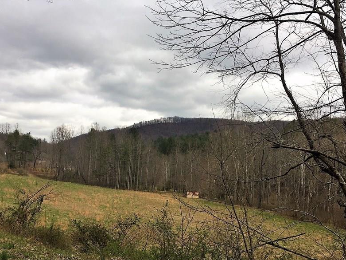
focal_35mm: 38
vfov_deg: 37.4
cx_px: 171
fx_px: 380
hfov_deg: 49.0
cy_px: 168
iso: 32
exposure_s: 1/1364
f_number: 2.2
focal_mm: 4.15
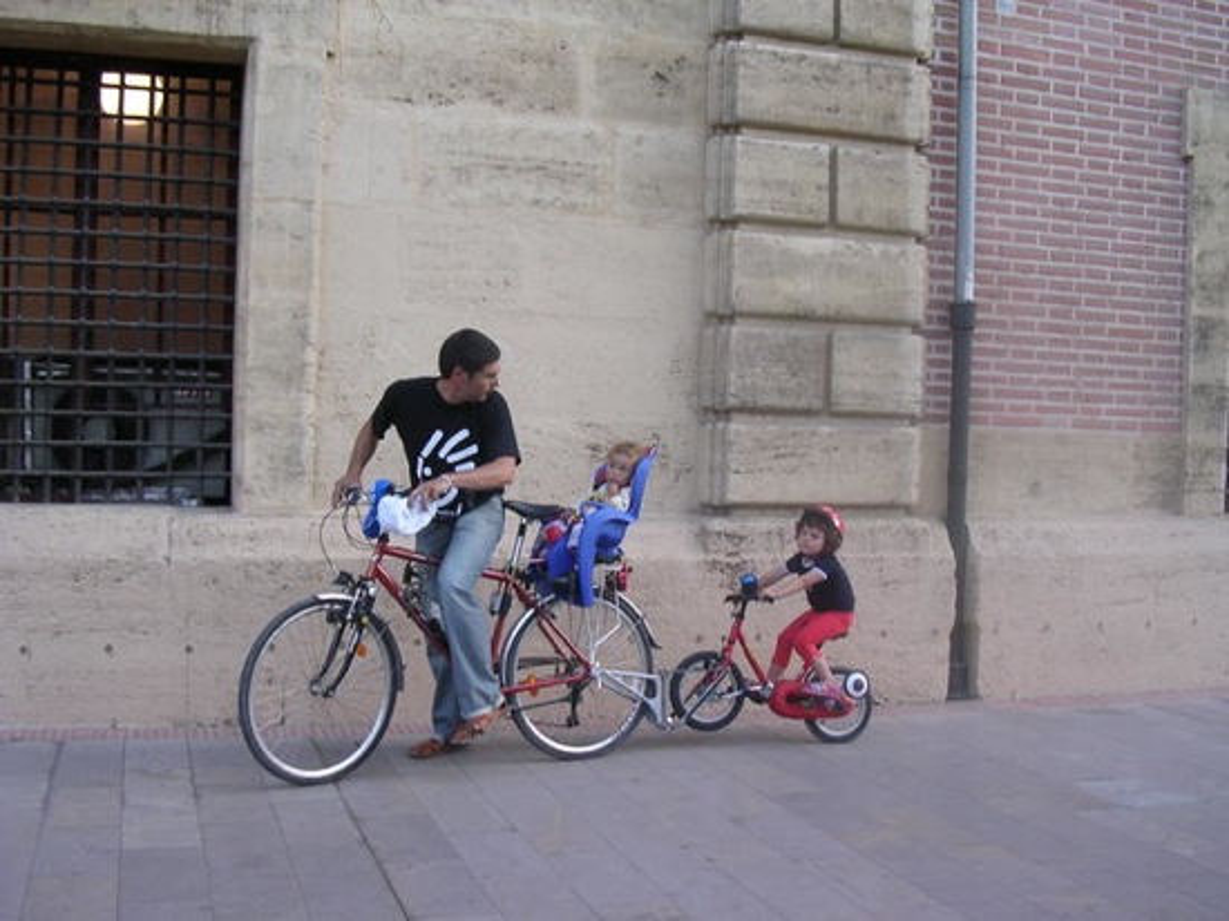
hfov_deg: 49.0
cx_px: 614
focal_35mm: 38
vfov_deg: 37.7
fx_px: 1349
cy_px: 460
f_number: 2.8
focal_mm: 5.8
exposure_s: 1/77.9
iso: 100
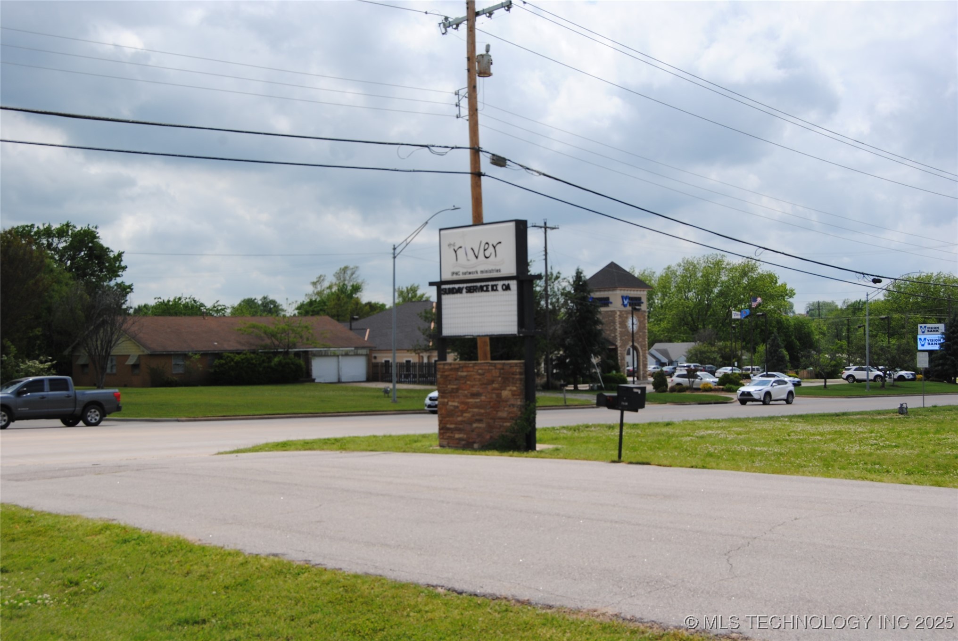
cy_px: 320
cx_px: 479
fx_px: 1199
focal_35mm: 45
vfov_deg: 29.9
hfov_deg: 43.6
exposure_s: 1/320
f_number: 9
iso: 100
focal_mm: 30
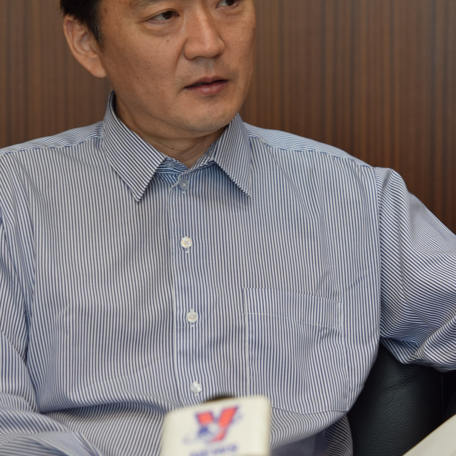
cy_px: 165
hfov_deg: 18.5
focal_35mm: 93
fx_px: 1386
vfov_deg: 18.6
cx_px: 386
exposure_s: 1/45
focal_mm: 32
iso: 100
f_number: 3.3
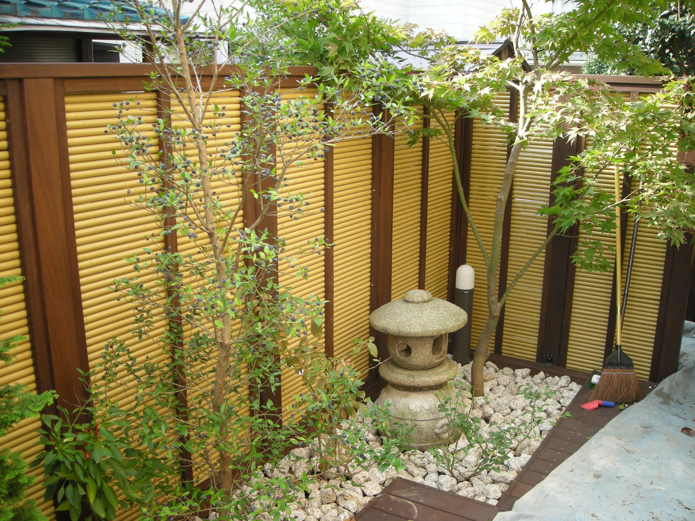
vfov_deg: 40.7
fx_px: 703
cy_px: 260
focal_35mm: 35
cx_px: 348
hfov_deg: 52.6
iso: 50
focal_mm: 5.7
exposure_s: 1/78.5
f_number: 2.8
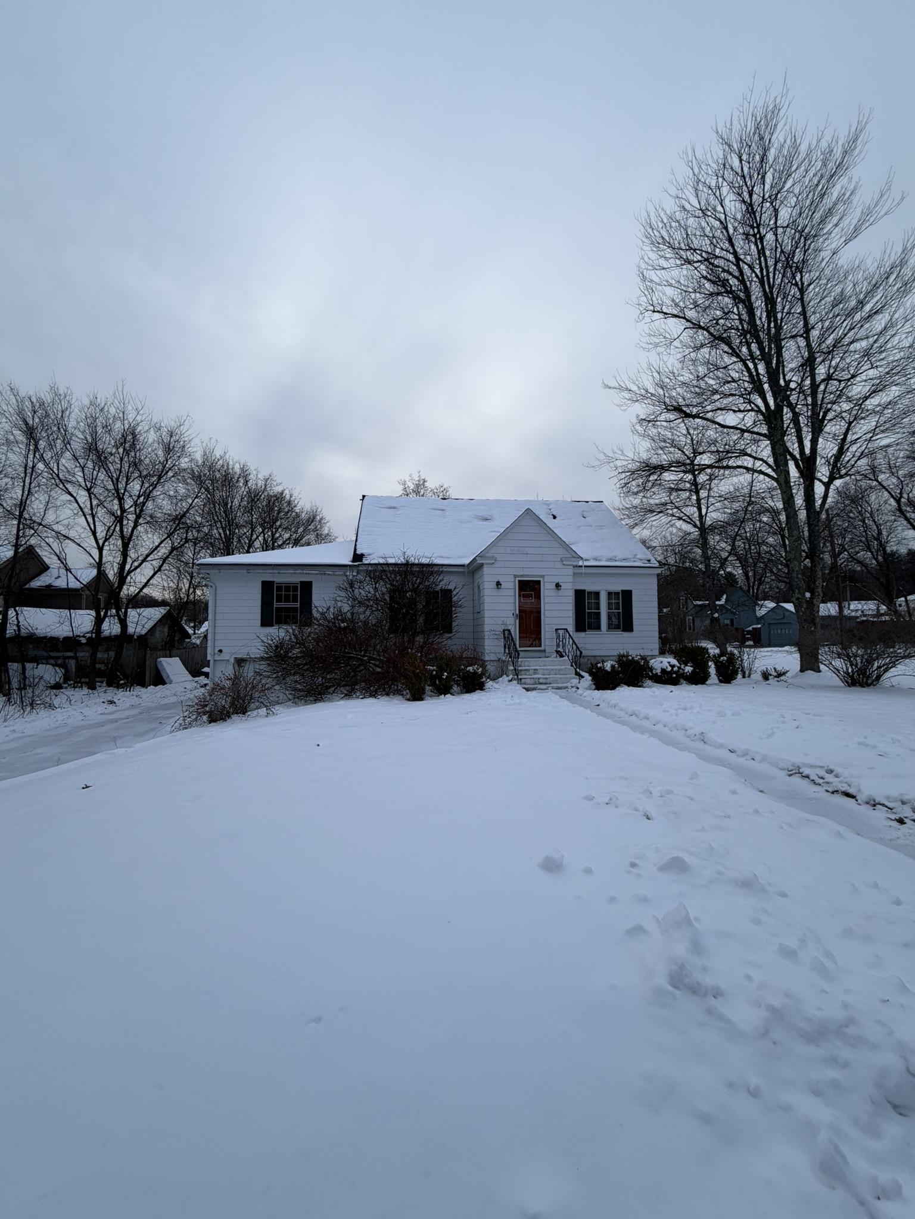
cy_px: 610
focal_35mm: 14
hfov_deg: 85.7
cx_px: 458
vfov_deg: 102.1
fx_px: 493
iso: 40
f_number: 2.2
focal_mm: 2.22
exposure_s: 1/138
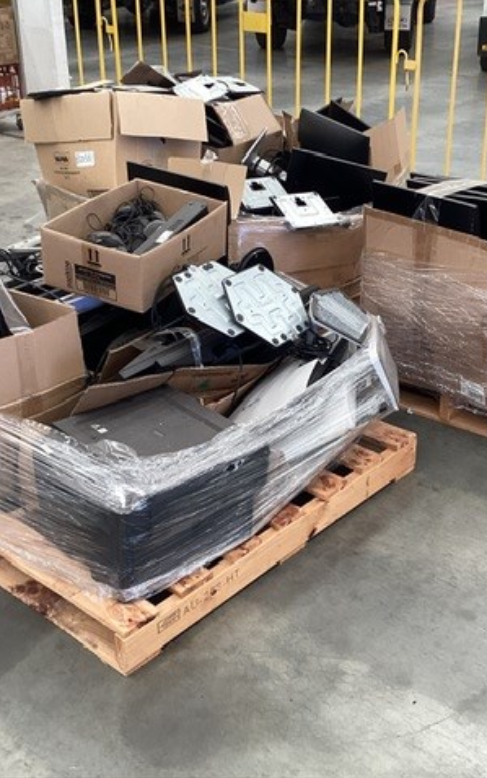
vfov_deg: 45.3
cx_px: 311
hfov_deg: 29.1
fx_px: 934
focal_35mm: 44
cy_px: 389
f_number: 2.4
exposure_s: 1/60
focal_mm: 3.3
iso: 80
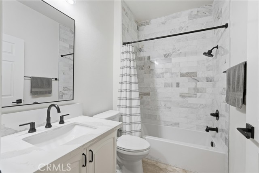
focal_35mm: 16
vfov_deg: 73.8
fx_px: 115
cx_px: 130
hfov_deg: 96.7
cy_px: 86
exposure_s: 1/320
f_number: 8
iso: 320
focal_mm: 16
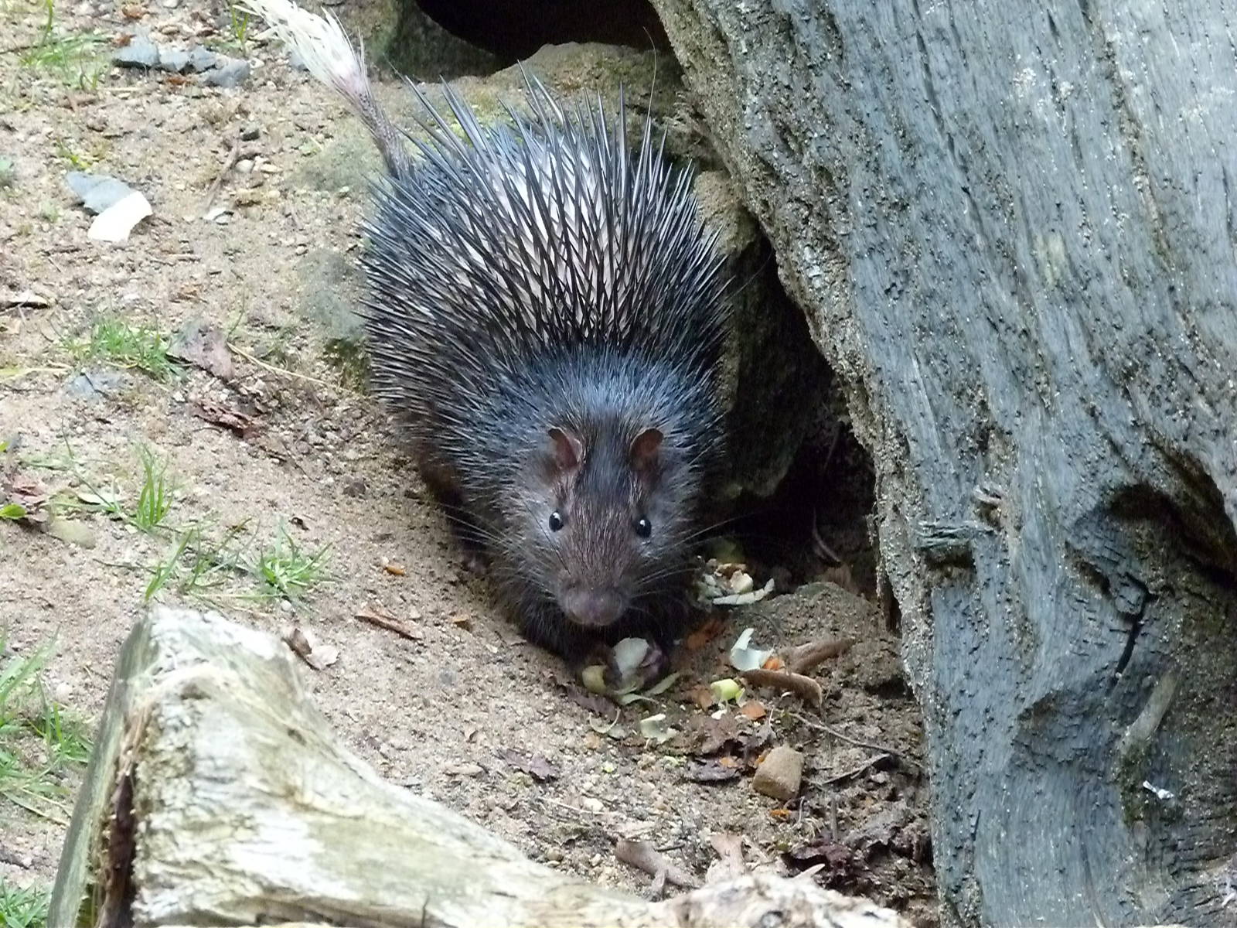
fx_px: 4896
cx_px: 618
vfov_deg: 10.8
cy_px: 464
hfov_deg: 14.4
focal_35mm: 137
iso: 1600
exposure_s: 1/200
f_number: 4.5
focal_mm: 24.6
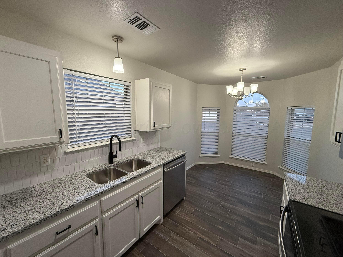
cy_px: 128
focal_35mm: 14
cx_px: 172
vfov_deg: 85.7
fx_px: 139
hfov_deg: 102.1
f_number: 2.2
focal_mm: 2.22
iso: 200
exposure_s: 1/120
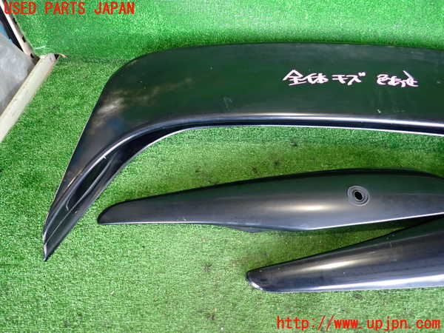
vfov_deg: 54.9
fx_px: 321
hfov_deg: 69.4
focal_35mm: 25
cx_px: 222
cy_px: 166
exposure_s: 1/30
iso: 640
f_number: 2
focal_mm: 4.5
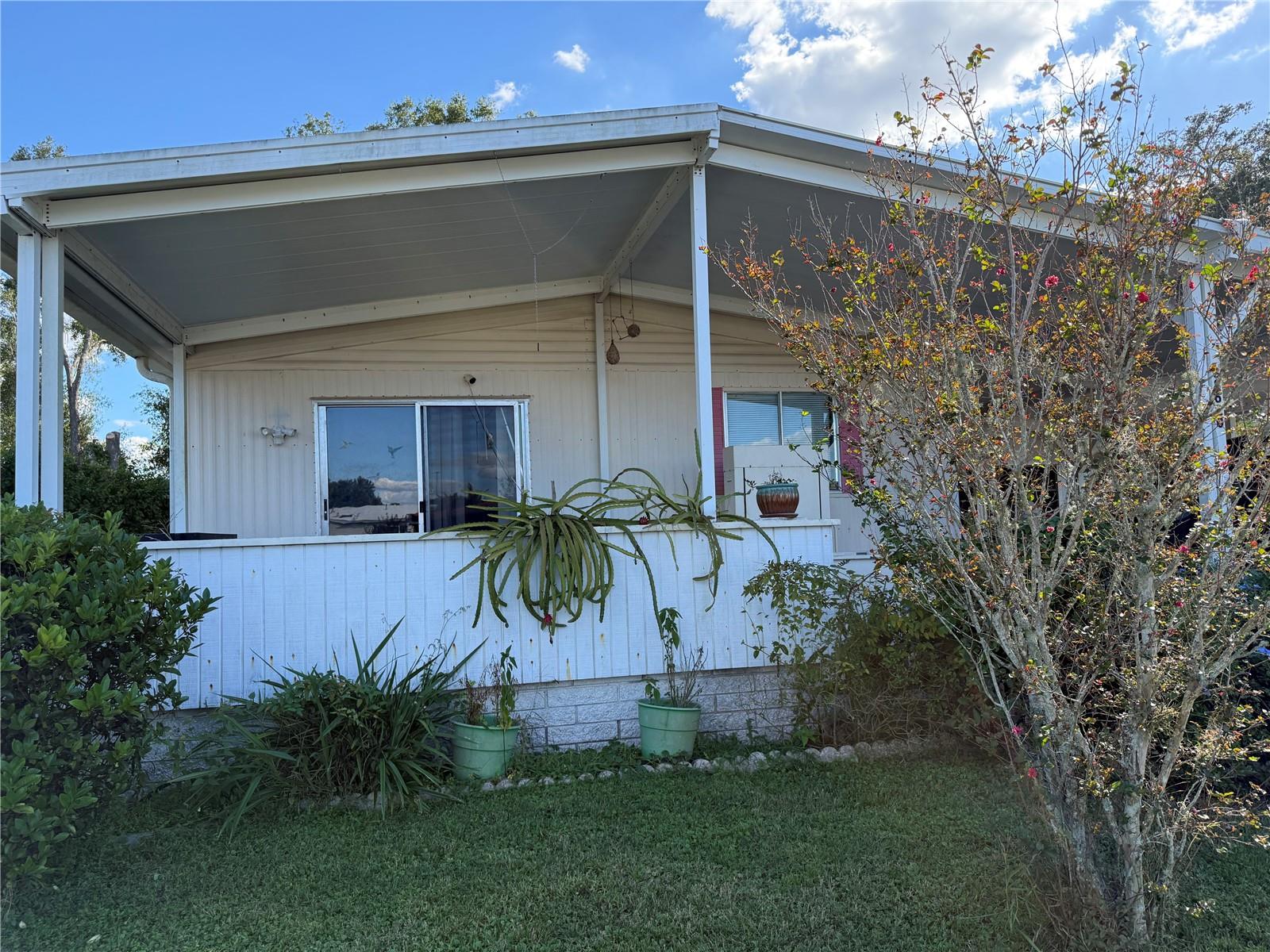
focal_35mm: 24
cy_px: 476
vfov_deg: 56.8
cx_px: 635
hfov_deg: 71.6
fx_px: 881
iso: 100
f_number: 1.78
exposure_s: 1/1522
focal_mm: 6.76
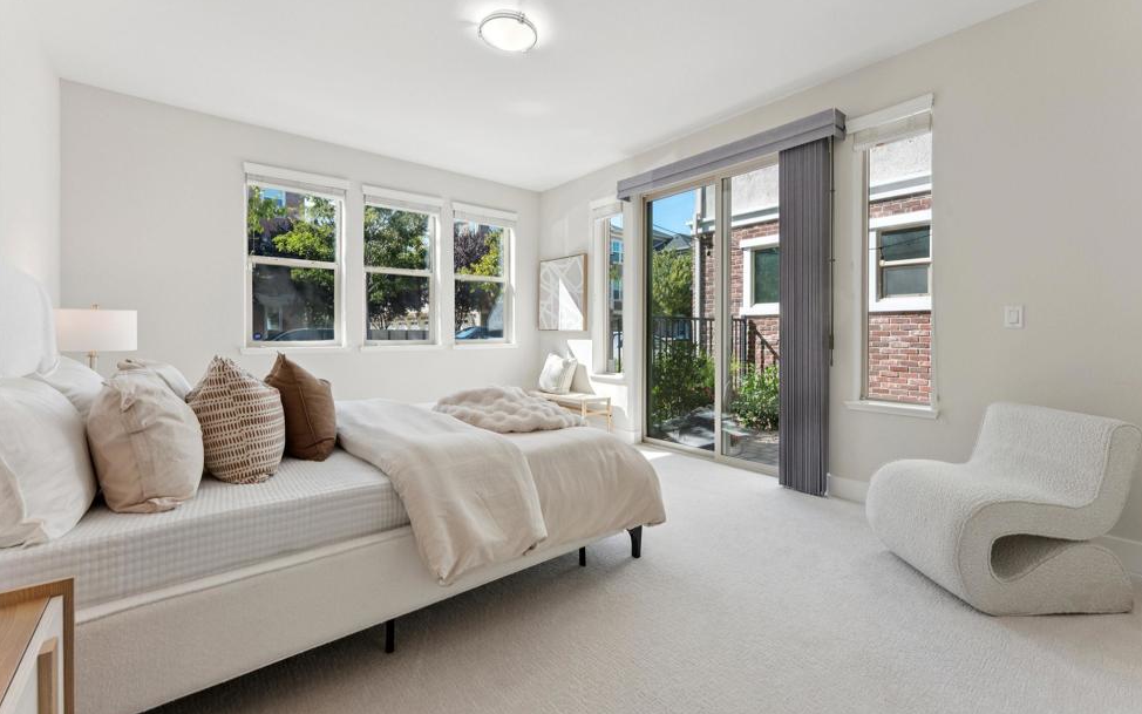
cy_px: 337
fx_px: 467
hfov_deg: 101.4
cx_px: 597
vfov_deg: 74.7
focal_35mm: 15
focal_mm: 14
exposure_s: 1/60
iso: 160
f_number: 8
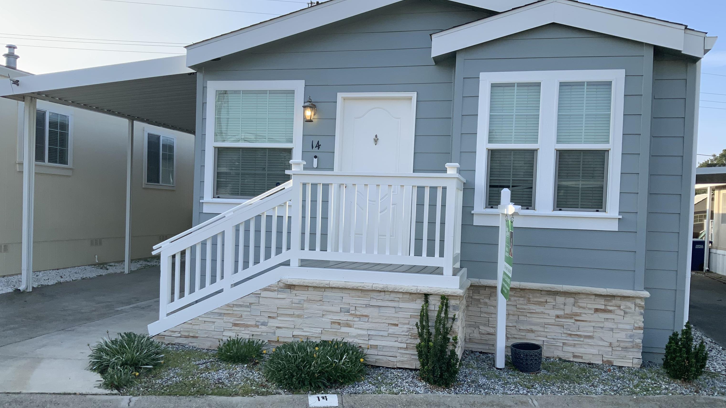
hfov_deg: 61.0
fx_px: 616
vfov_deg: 36.6
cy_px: 228
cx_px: 367
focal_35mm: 32
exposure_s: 1/816
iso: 16
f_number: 1.8
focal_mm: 3
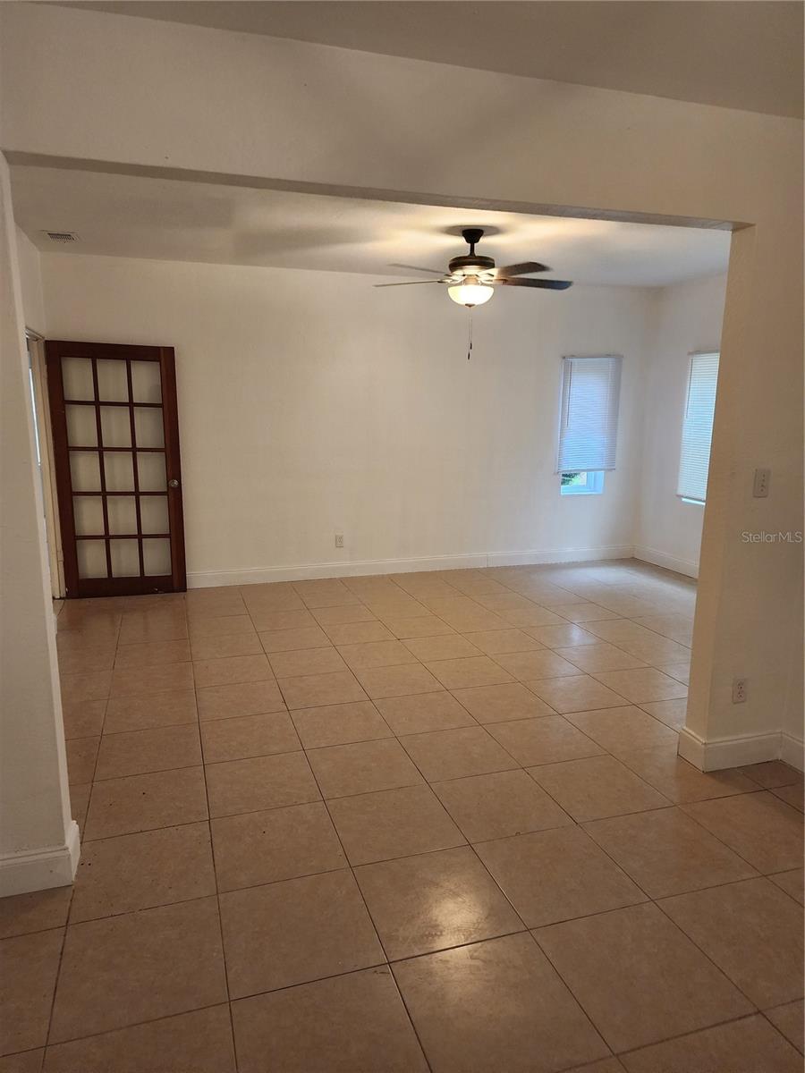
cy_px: 536
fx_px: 713
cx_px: 402
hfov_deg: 58.9
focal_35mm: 23
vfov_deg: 73.9
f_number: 1.8
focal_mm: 6.4
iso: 640
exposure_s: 1/120
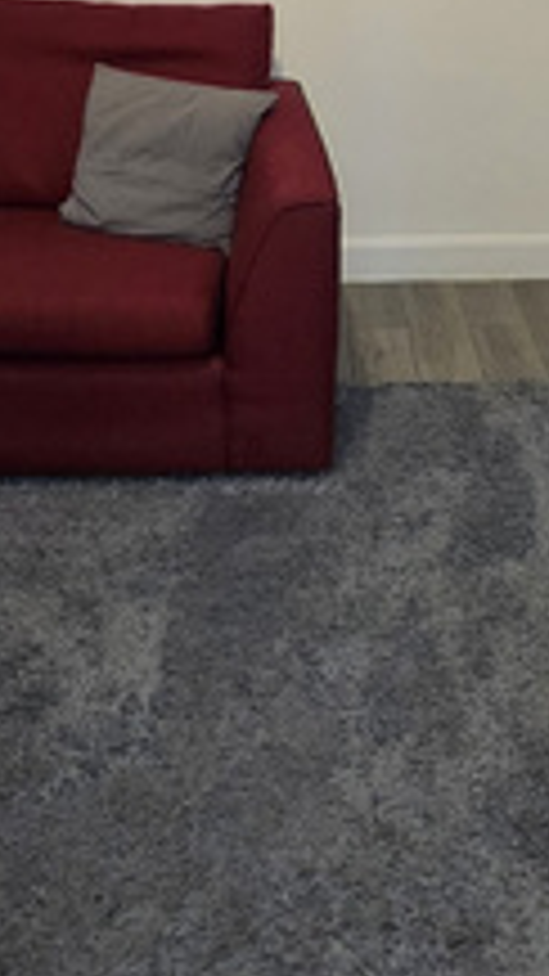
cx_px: 374
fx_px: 1217
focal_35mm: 47
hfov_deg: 25.3
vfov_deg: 39.6
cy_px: 45
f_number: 2.2
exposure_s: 1/50
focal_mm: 1.7
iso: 320
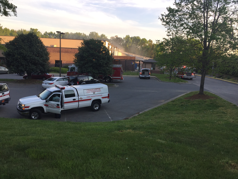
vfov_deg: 48.2
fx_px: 199
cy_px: 90
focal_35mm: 29
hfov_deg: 61.7
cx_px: 119
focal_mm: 4.15
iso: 32
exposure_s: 1/262
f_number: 2.2
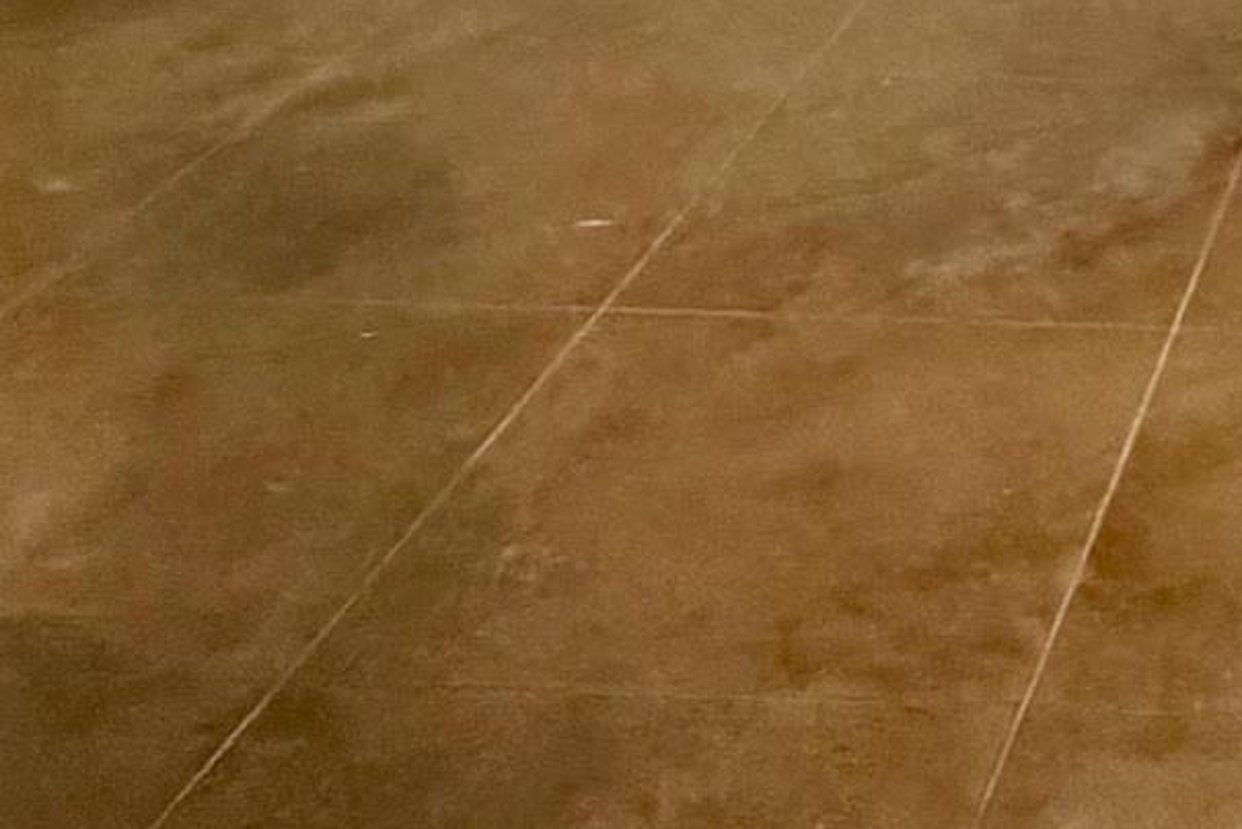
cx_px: 1694
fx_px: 2553
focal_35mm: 74
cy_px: -728
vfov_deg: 15.5
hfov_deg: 23.5
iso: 250
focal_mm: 2.22
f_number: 2.2
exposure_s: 1/60
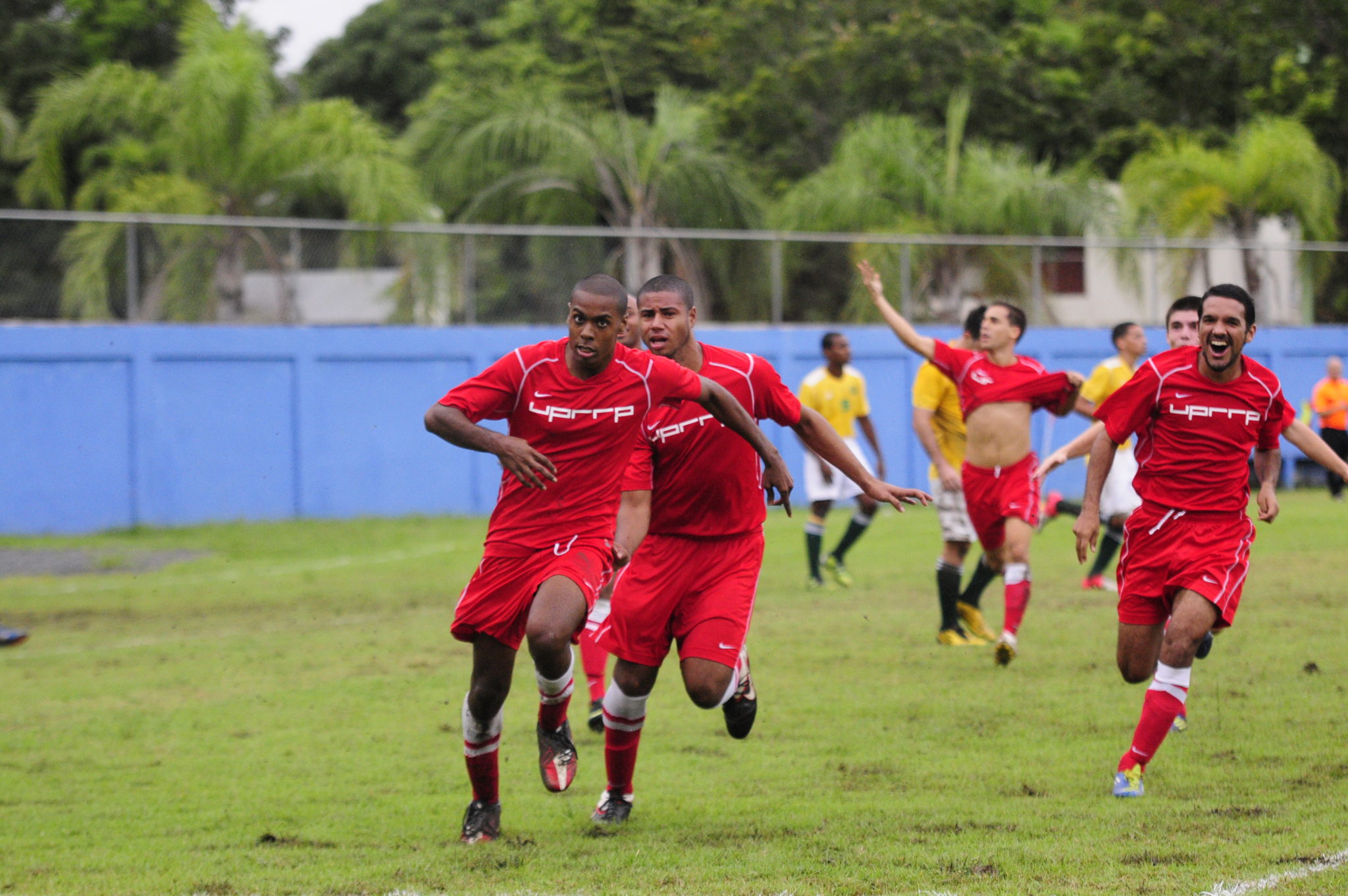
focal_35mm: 158
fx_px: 5890
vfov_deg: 8.7
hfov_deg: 13.1
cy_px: 448
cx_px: 674
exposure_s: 1/2000
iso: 1250
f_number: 2.8
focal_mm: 105
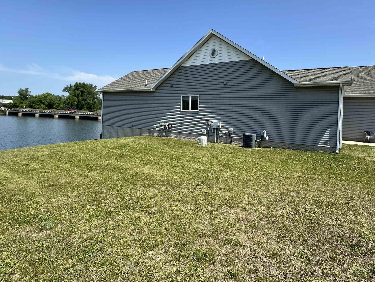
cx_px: 224
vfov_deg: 68.1
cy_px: 115
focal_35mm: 19
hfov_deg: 83.7
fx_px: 206
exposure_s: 1/1531
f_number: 2.2
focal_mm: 2.22
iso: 40
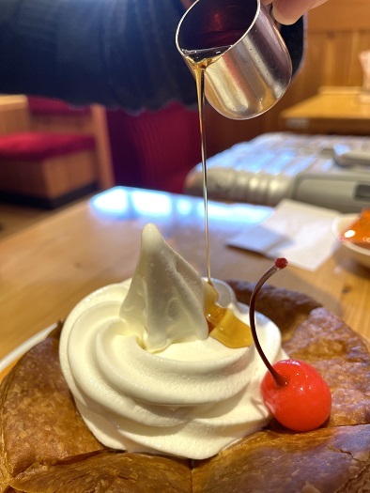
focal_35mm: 26
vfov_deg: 67.3
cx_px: 185
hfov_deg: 53.1
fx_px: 370
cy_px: 246
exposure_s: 1/90
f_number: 1.6
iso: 125
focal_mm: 4.2
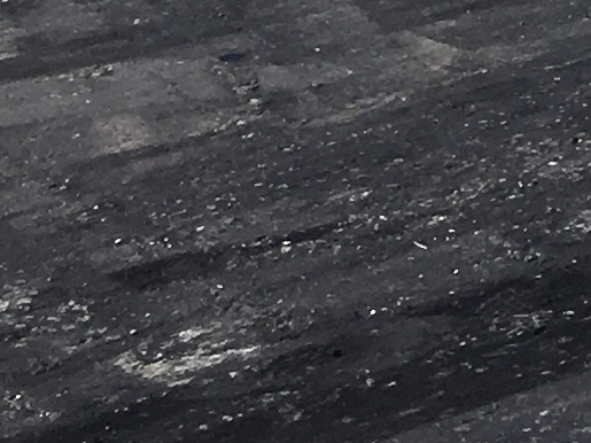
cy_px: -1137
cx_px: 1631
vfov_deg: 5.8
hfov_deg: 7.8
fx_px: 3875
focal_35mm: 227
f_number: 2.2
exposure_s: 1/986
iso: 25
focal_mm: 4.15
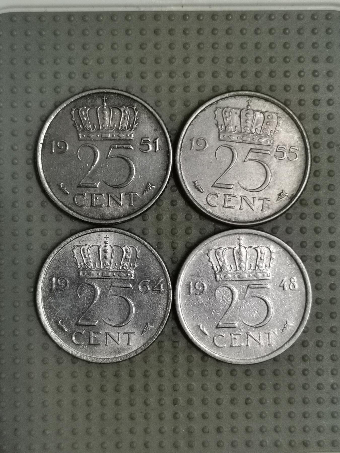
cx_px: 170
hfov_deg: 28.0
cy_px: 226
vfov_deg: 36.8
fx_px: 681
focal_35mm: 52
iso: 320
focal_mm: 4.75
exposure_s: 1/36
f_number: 1.8
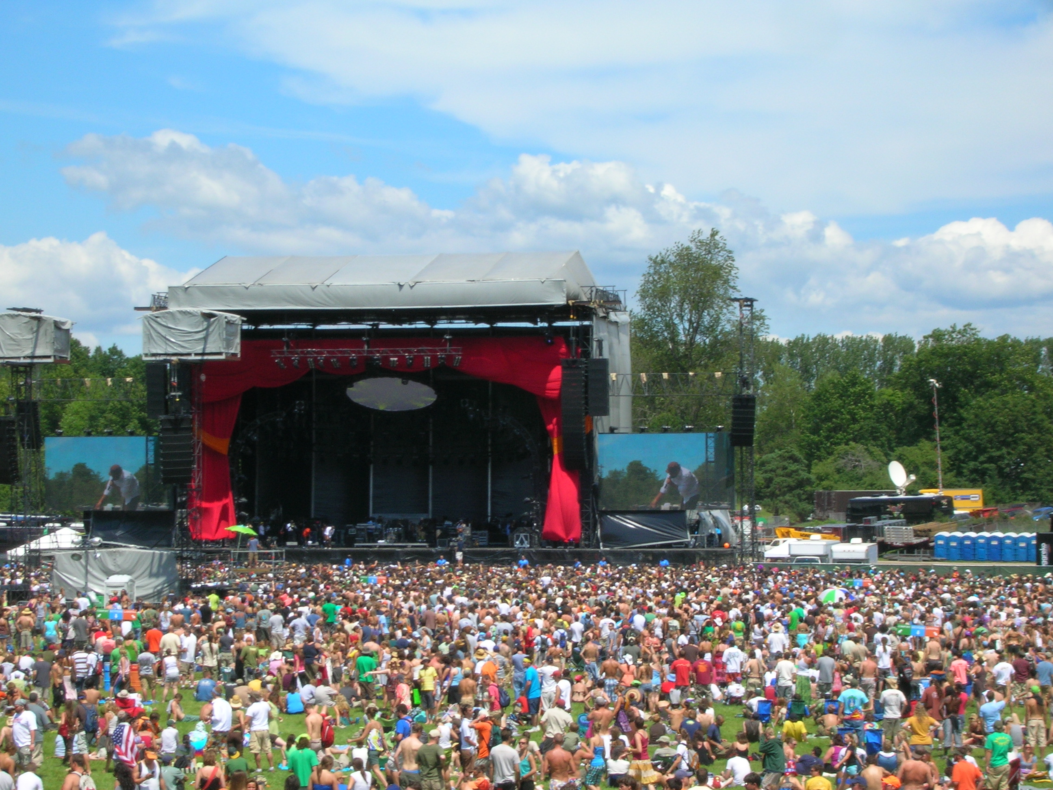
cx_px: 526
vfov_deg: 14.5
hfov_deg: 19.3
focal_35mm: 102
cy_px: 395
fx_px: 3103
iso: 50
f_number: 8.2
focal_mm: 17.1
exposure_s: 1/144
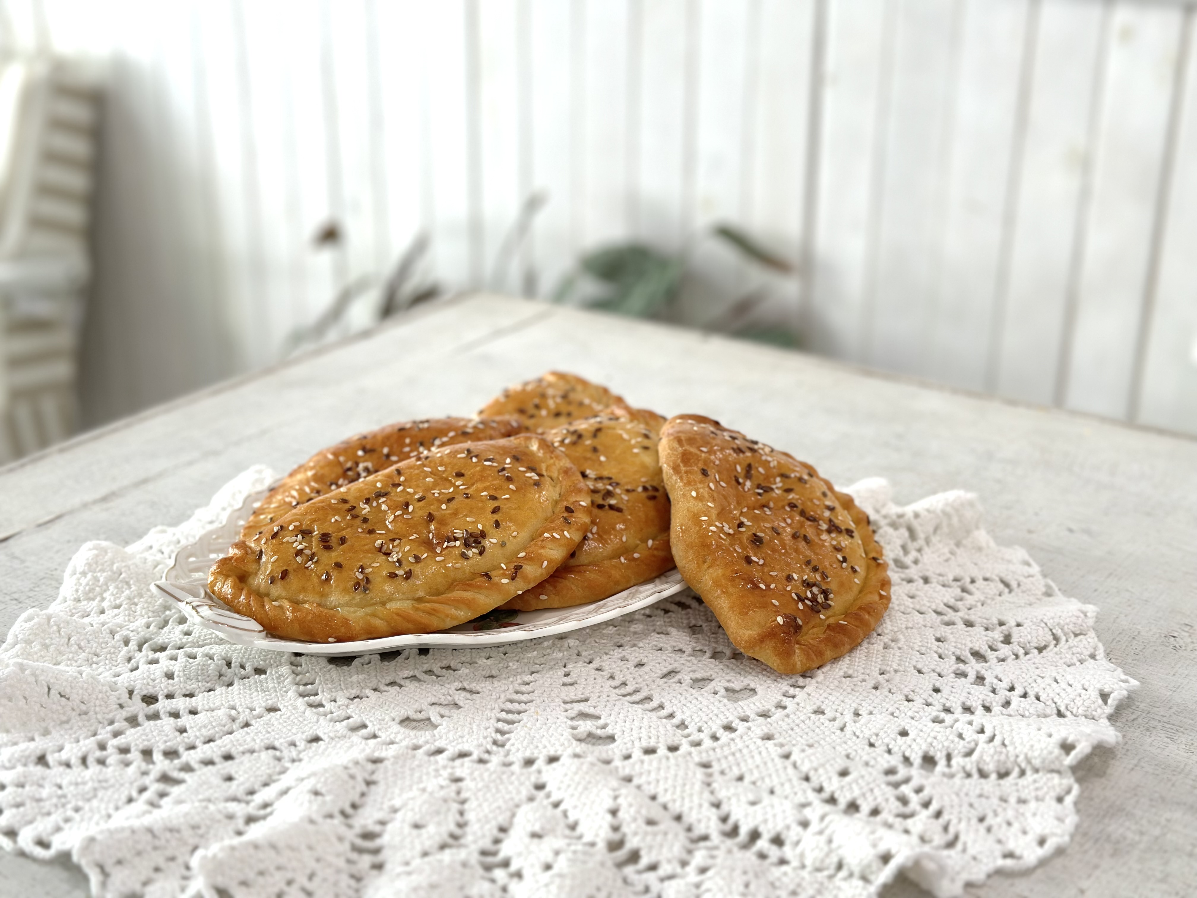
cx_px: 598
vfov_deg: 30.3
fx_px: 1660
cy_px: 449
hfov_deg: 39.7
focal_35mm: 48
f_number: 1.78
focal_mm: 6.86
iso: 64
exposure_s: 1/100
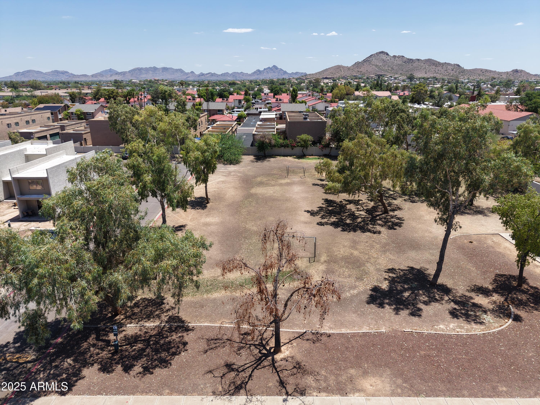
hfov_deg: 71.6
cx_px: 270
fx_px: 374
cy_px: 202
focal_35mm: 24
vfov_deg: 56.8
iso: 140
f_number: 1.8
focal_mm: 8.67
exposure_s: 1/4000
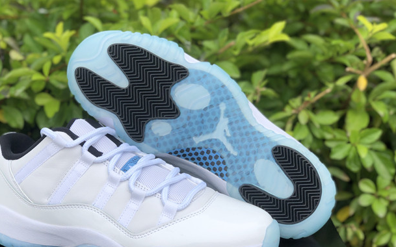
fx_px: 723
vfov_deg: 19.3
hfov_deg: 30.5
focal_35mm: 67
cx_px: 156
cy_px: 165
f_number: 2.4
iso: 16
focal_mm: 6
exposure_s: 1/440
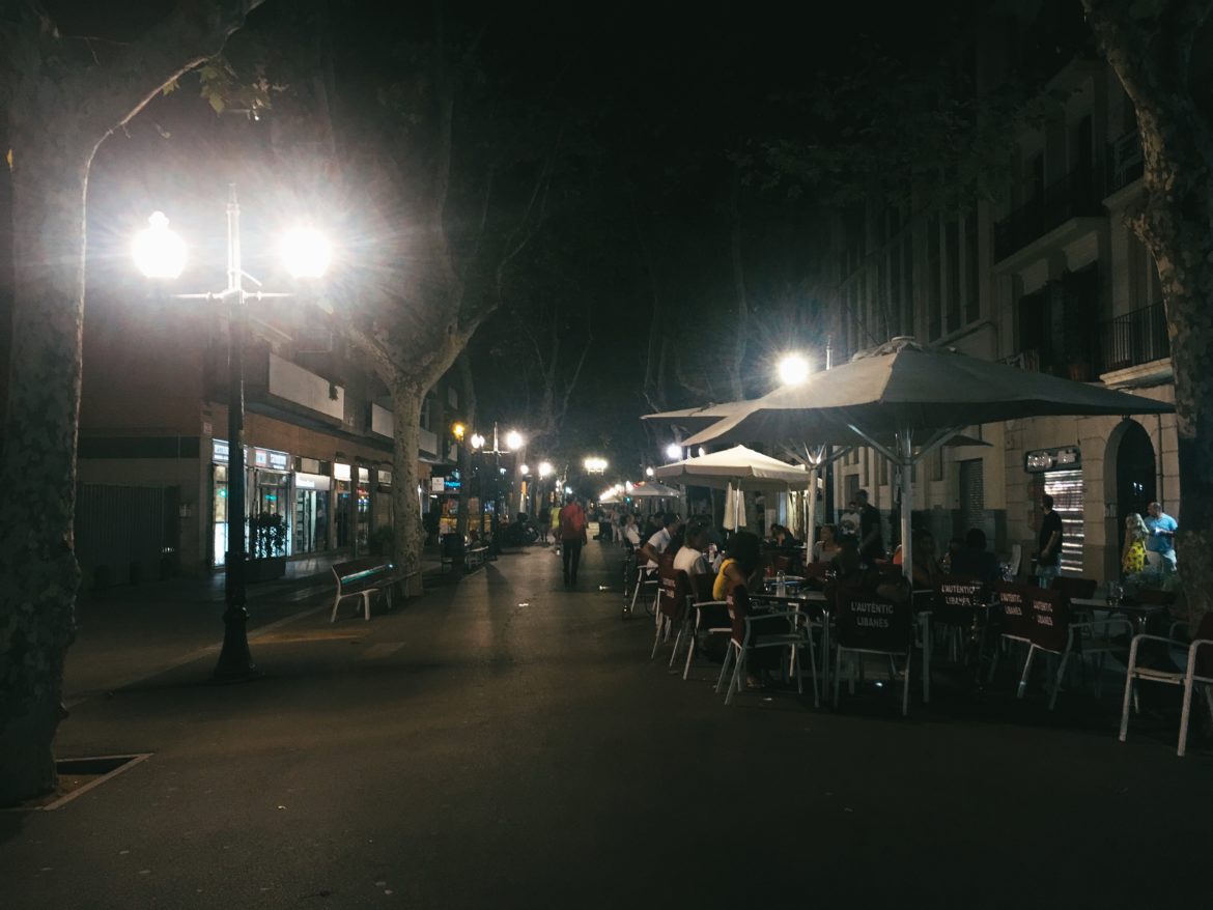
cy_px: 455
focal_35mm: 29
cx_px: 606
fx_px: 1016
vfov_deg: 48.2
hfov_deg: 61.6
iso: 125
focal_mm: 4.15
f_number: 2.2
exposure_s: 1/33
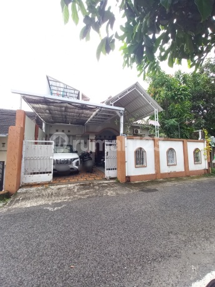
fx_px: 108
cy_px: 144
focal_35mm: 13
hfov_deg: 89.9
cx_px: 108
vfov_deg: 106.2
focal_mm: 1.42
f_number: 2.2
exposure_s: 1/100
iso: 50
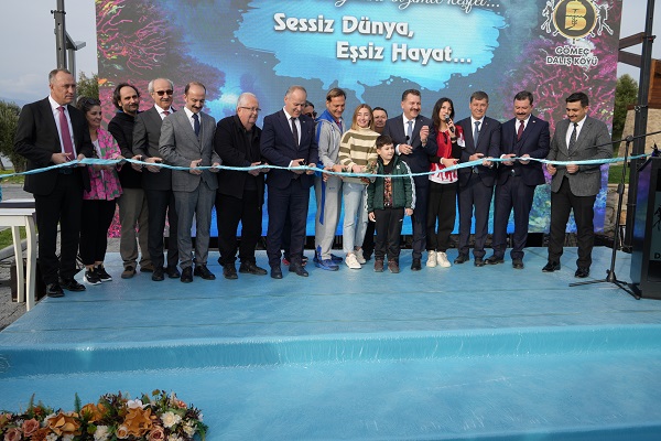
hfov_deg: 61.9
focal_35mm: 30
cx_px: 330
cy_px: 220
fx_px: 551
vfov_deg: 43.6
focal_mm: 30
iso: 100
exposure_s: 1/500
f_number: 4.5
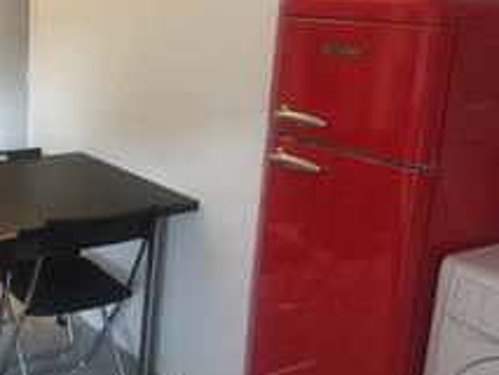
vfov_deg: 29.6
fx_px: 707
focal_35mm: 49
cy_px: 145
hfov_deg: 37.5
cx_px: 101
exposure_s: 1/33
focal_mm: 4.15
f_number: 2.2
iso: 250
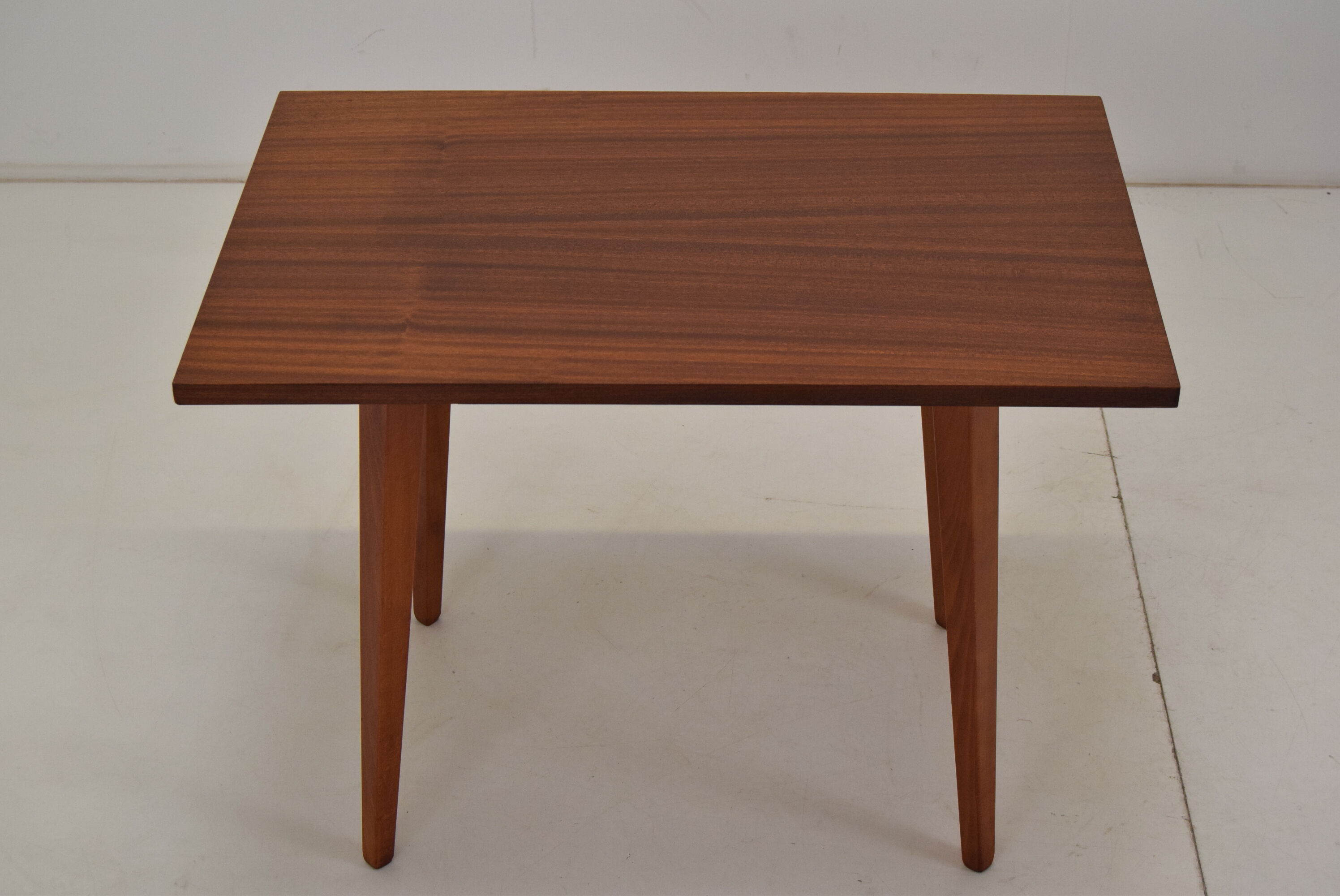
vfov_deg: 21.6
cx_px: 670
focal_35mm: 63
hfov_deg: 31.9
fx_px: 2347
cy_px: 448
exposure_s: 1/250
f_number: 8
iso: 1600
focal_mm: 42
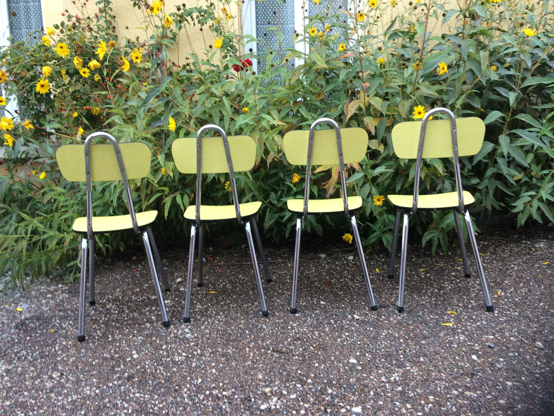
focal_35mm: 29
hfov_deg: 61.7
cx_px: 277
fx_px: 464
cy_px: 208
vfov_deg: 48.2
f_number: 2.2
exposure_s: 1/129
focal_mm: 4.15
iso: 32
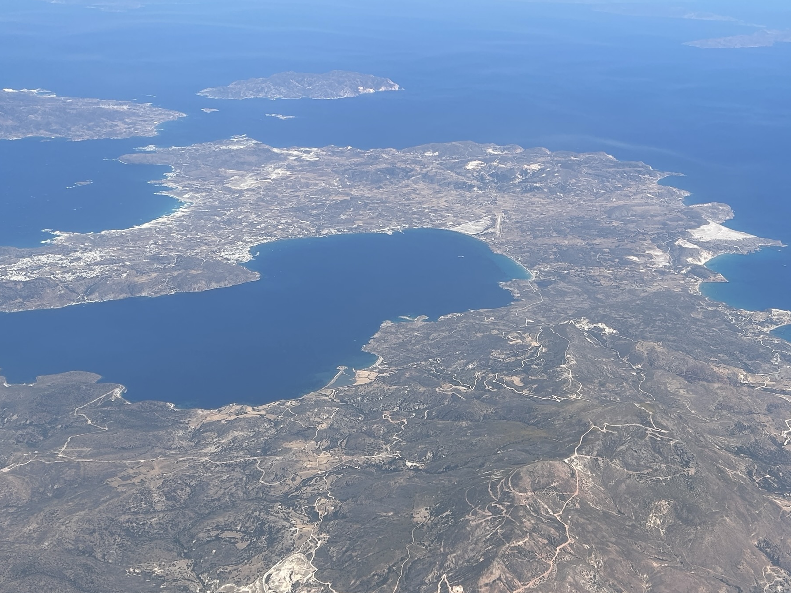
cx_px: 397
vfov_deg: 48.2
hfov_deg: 61.7
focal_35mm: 29
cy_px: 312
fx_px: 663
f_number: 1.5
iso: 50
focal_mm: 5.7
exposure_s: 1/4115
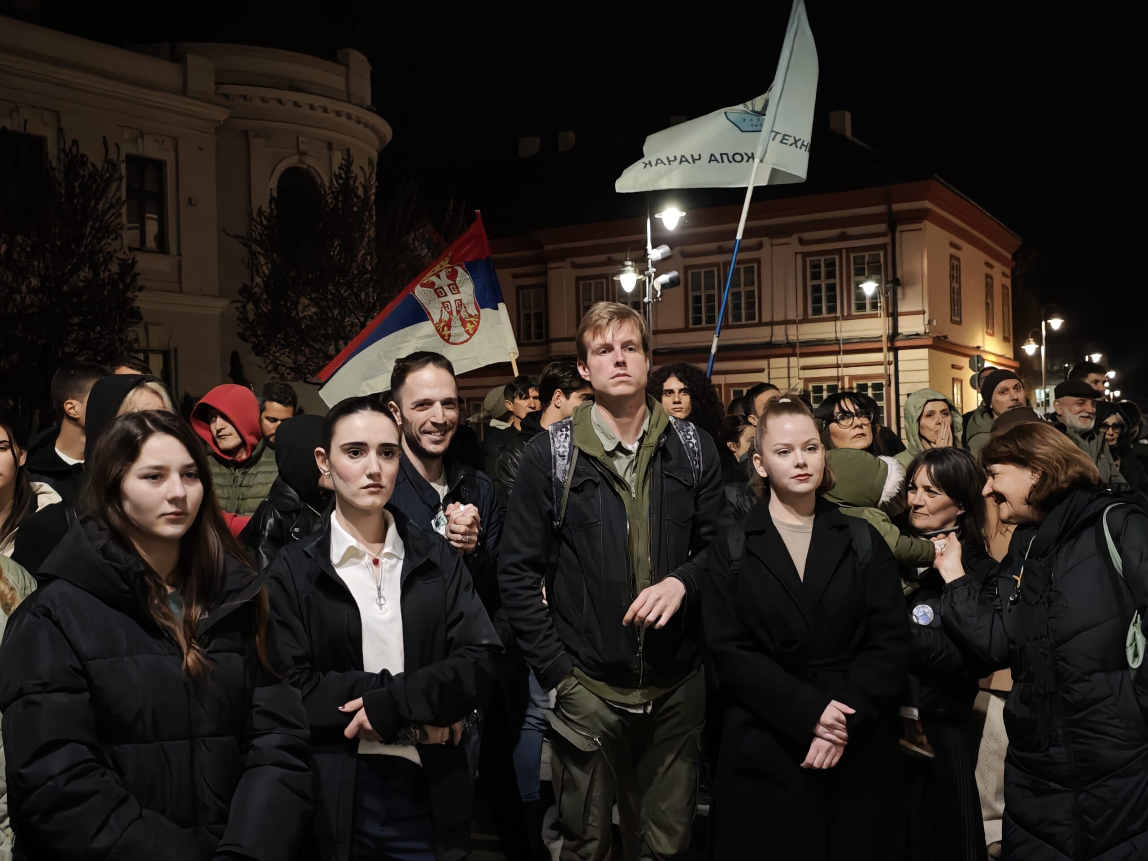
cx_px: 574
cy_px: 430
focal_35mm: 39
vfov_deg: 36.8
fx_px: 1293
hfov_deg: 47.9
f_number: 1.63
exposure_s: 1/250
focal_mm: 8.72
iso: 6400
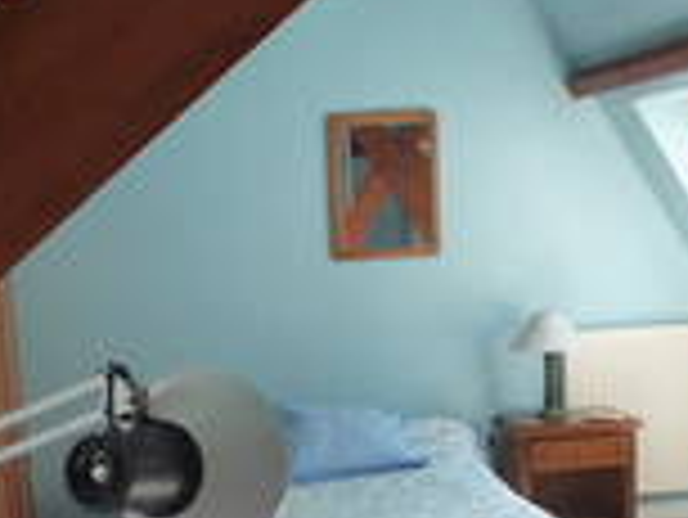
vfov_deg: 21.3
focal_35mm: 66
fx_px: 1313
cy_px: 550
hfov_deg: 29.4
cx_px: 346
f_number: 3.1
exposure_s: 1/40
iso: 400
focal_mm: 5
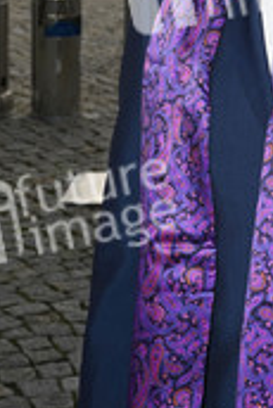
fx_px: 1317
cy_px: 97
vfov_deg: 17.5
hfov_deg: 11.6
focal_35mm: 116
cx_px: 313
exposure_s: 1/250
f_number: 8
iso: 200
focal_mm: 50
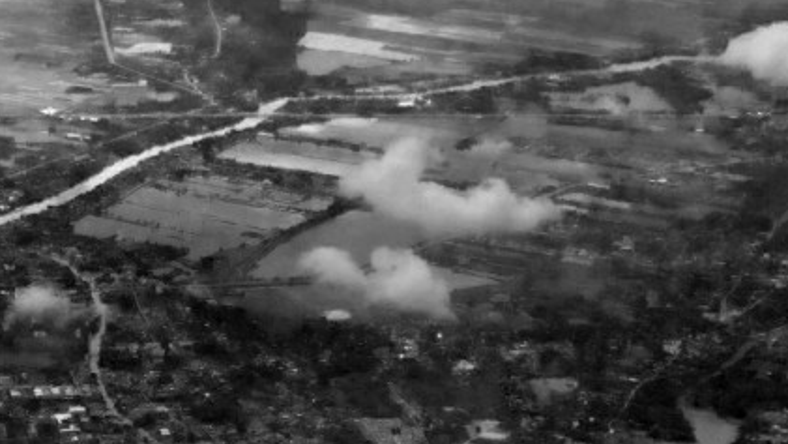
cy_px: 665
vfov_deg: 12.8
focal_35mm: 90
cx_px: -172
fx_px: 1881
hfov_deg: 21.8
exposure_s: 1/1282
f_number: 2.2
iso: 32
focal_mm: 4.15
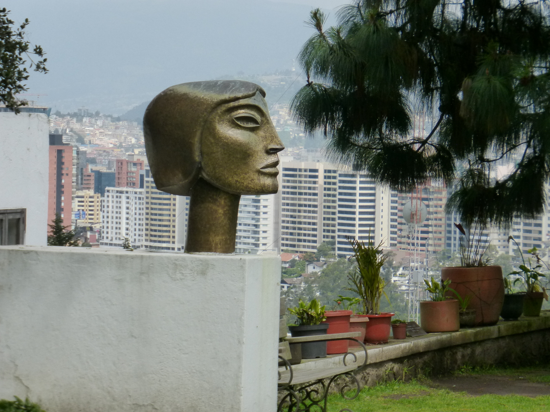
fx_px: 3067
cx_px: 275
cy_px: 206
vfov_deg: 7.7
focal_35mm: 193
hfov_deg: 10.2
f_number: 5.4
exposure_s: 1/500
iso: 200
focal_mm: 31.3
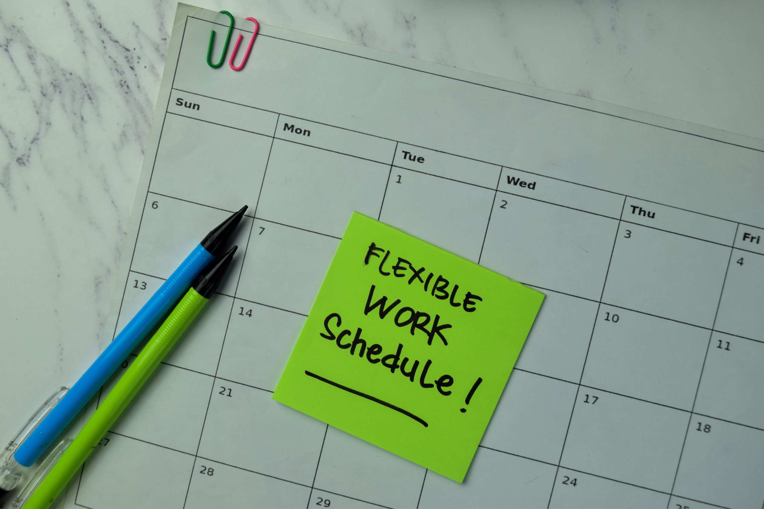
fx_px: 828
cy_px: 254
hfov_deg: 49.6
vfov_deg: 34.2
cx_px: 382
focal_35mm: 39
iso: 400
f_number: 7.1
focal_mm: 26
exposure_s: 1/60
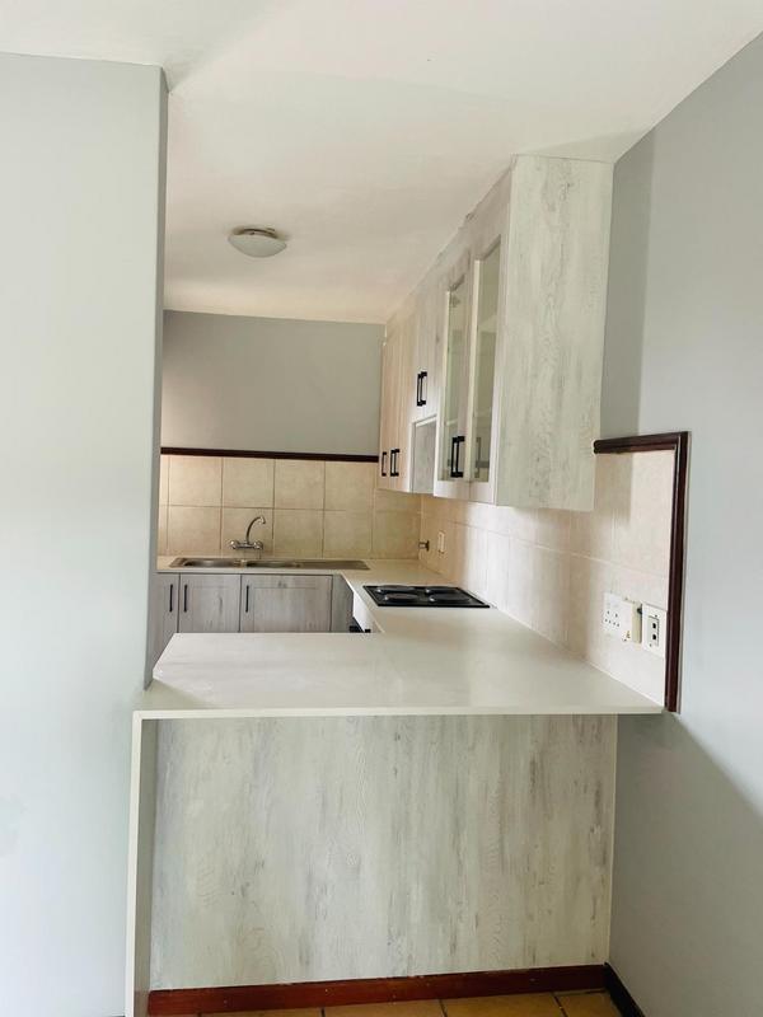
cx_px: 382
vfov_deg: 67.3
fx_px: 764
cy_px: 508
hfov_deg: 53.1
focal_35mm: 26
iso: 200
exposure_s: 1/60
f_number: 1.6
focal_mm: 4.2
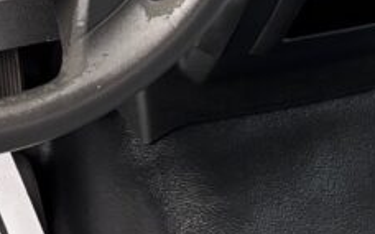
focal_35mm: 124
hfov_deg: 16.8
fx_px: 1266
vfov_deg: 10.4
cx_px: 174
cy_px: -46
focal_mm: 5.96
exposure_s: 1/121
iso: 50
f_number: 1.6
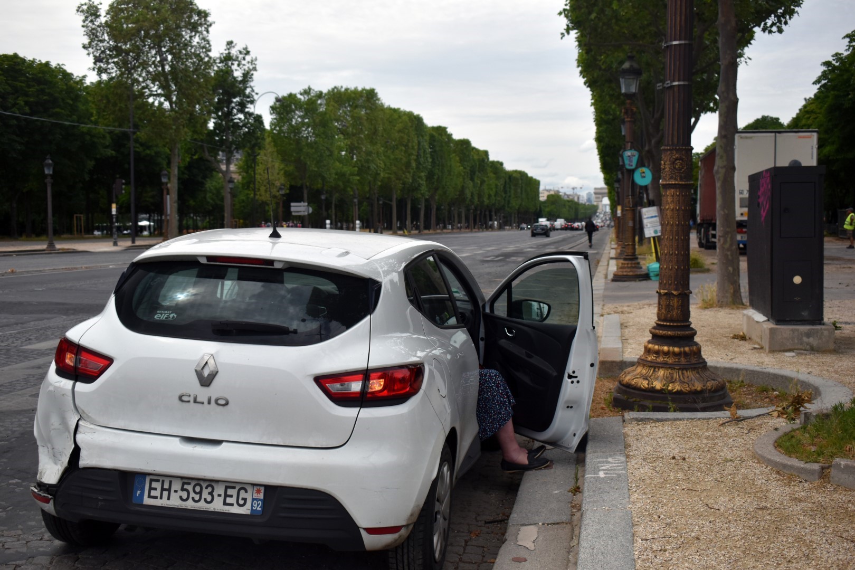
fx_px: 997
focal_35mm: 42
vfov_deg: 31.9
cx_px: 428
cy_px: 285
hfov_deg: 46.4
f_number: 5
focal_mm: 28
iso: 400
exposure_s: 1/1250
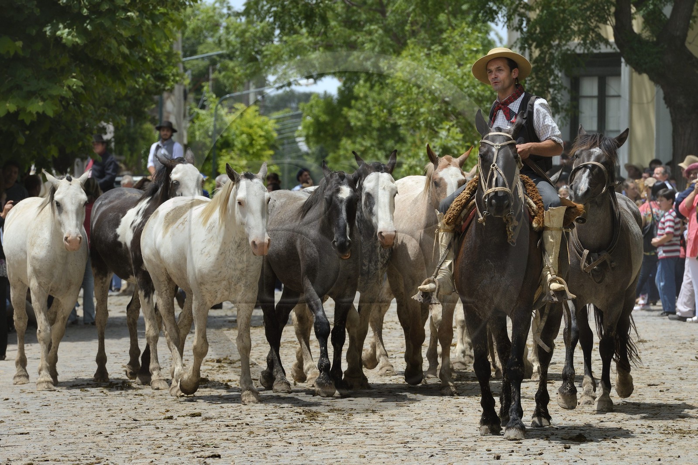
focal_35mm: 200
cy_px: 232
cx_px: 349
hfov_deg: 10.3
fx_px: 3877
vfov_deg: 6.9
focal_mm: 200
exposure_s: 1/800
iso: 400
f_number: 9
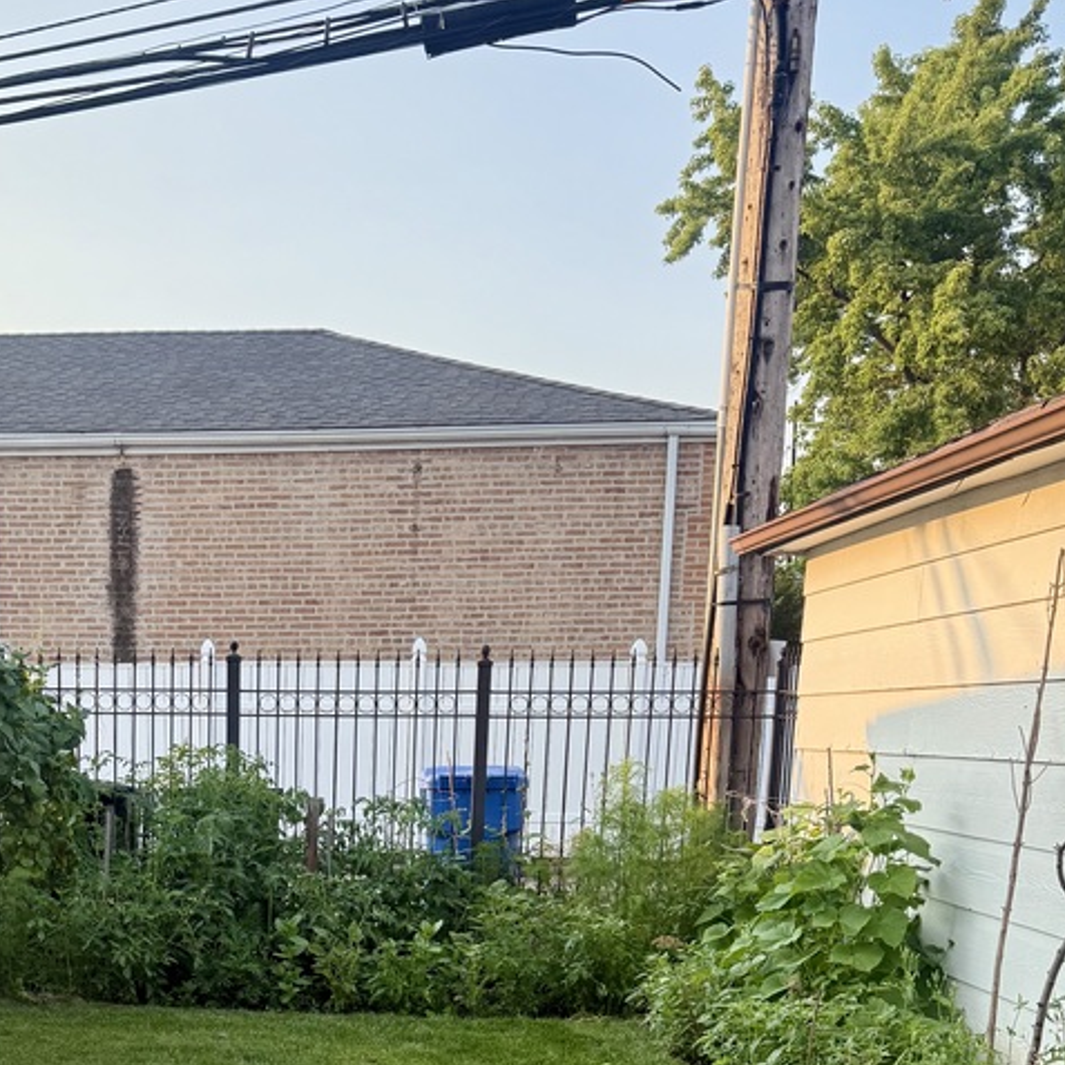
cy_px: 985
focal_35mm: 48
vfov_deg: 33.3
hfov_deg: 34.1
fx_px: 1671
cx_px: 183
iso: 100
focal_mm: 6.76
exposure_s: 1/1192
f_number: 1.78
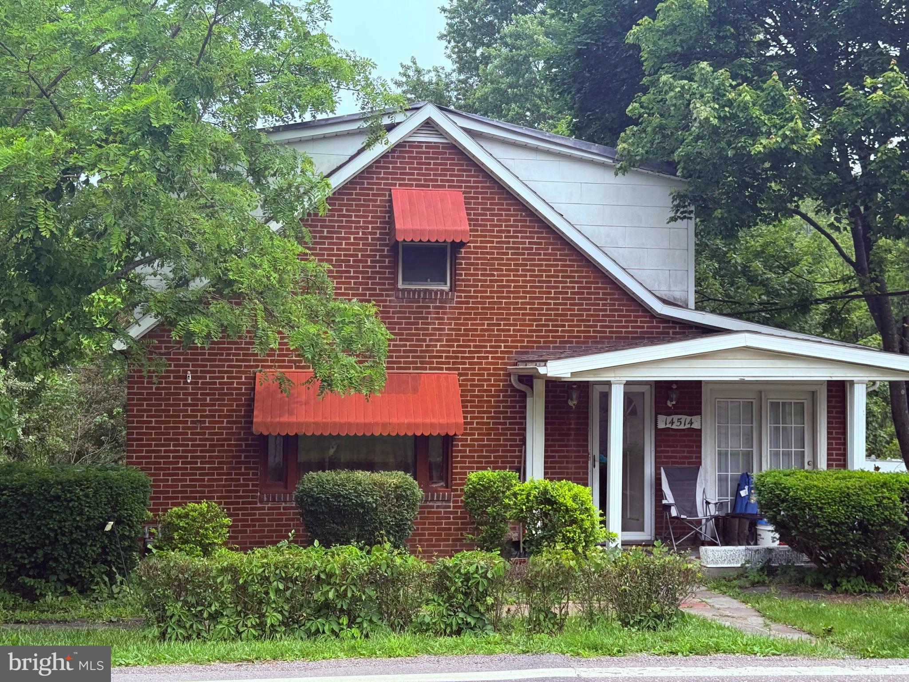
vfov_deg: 30.3
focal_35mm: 48
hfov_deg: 39.7
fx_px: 1260
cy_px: 341
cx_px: 454
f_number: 1.78
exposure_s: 1/2088
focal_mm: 6.76
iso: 80
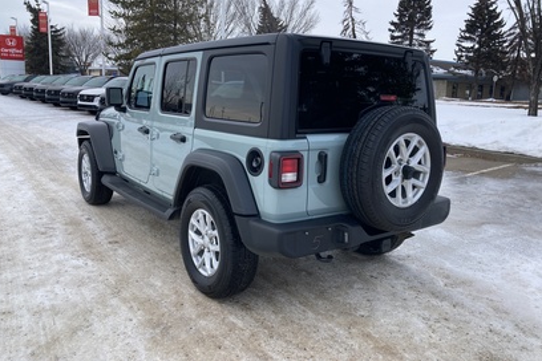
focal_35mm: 30
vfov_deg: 43.6
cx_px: 275
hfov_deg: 61.9
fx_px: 452
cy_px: 164
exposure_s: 1/450
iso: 20
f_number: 1.8
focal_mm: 3.99
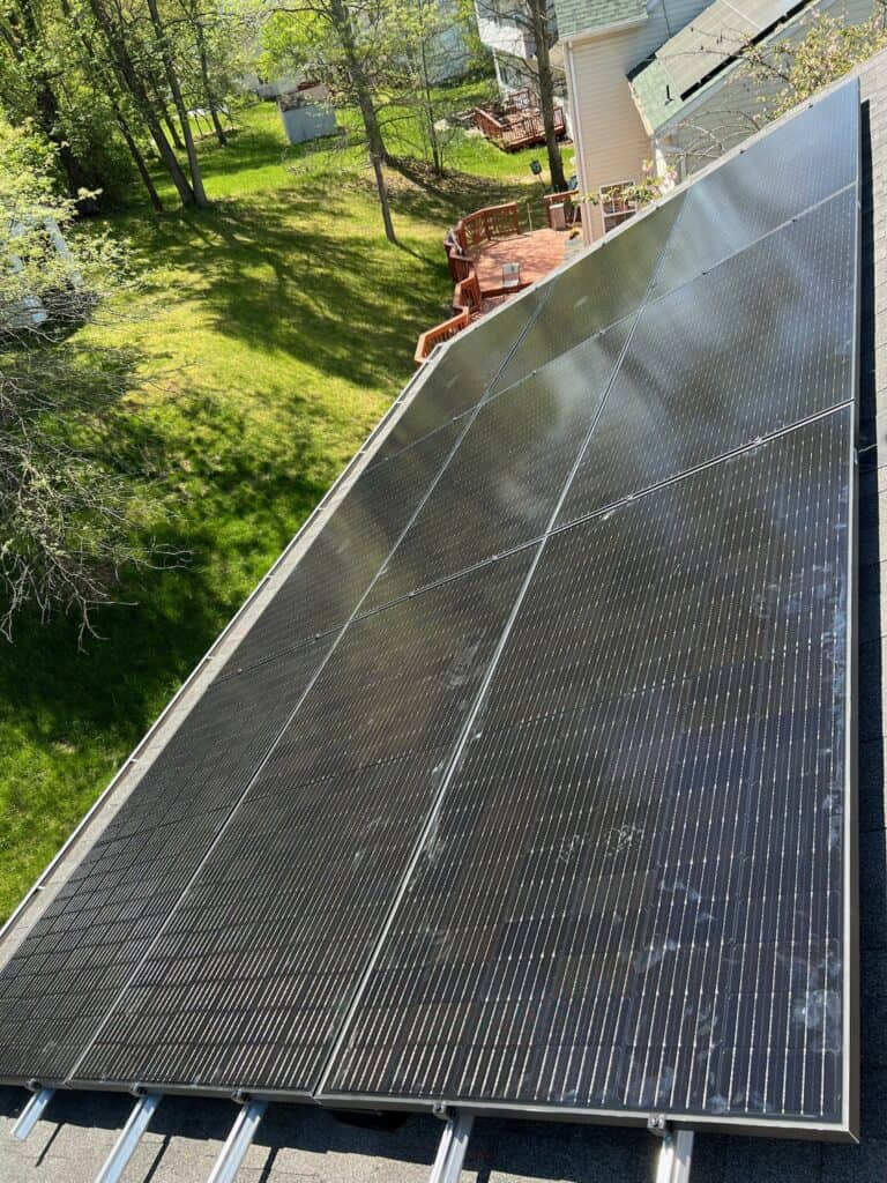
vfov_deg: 67.3
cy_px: 592
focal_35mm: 26
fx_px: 888
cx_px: 444
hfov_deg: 53.1
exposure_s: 1/909
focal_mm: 5.7
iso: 50
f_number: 1.5
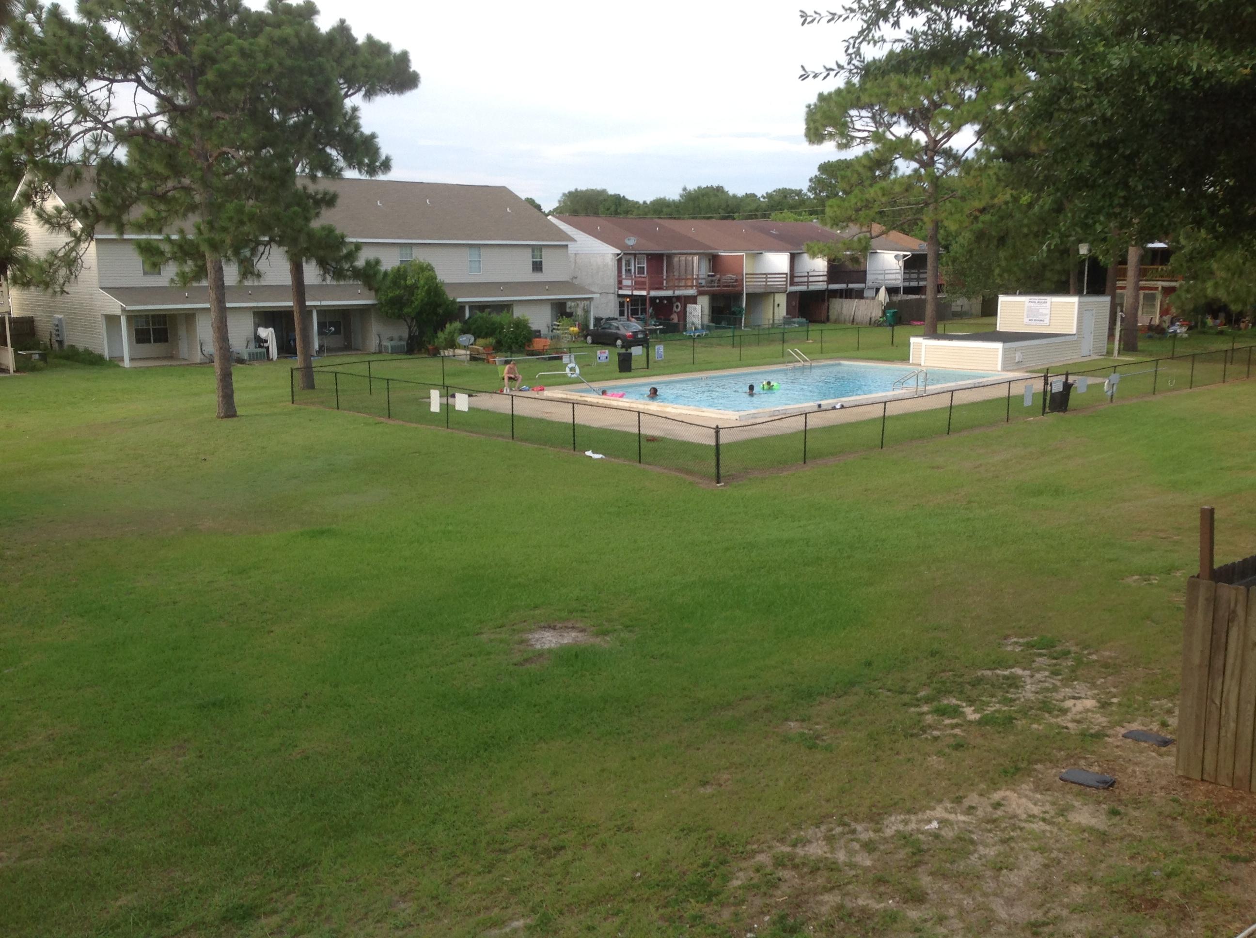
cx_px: 628
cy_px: 469
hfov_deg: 52.7
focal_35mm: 35
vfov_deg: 40.6
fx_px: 1268
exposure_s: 1/244
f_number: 2.4
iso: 50
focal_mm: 4.28
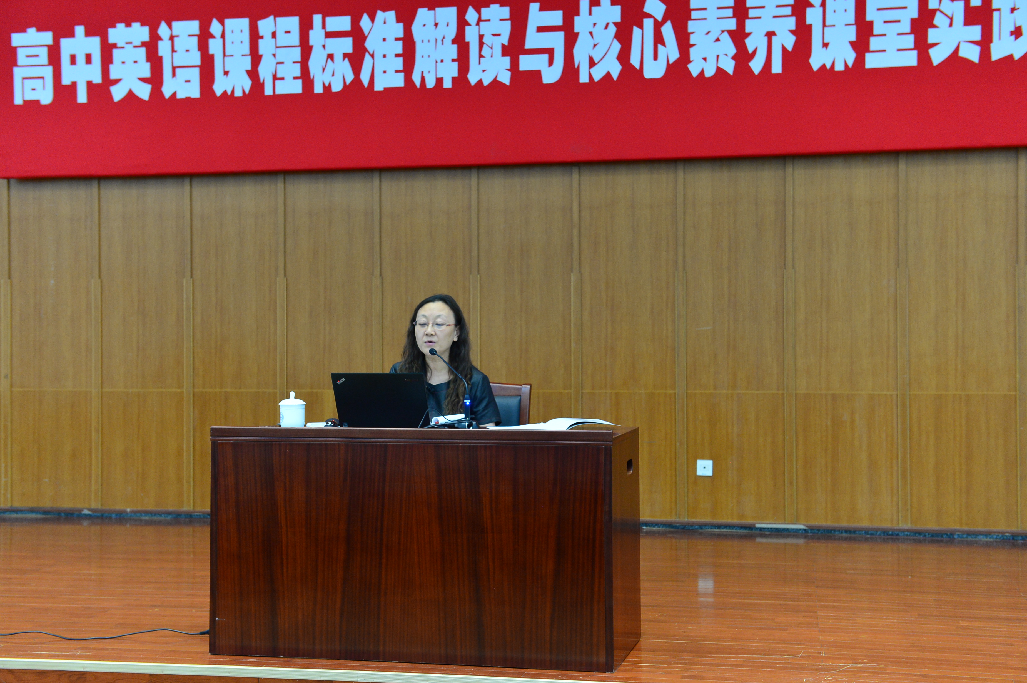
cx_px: 514
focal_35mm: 50
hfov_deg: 39.6
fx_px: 1425
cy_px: 342
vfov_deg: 26.9
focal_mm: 50
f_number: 4.5
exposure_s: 1/60
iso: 1600
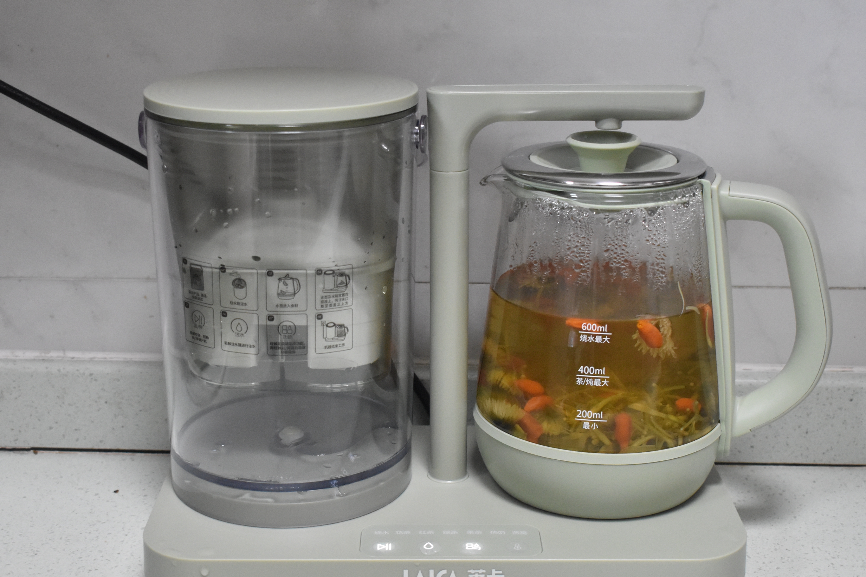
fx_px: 1362
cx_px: 421
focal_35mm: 57
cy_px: 302
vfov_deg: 23.9
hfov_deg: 35.3
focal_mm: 31
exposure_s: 1/50
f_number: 5
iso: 3200
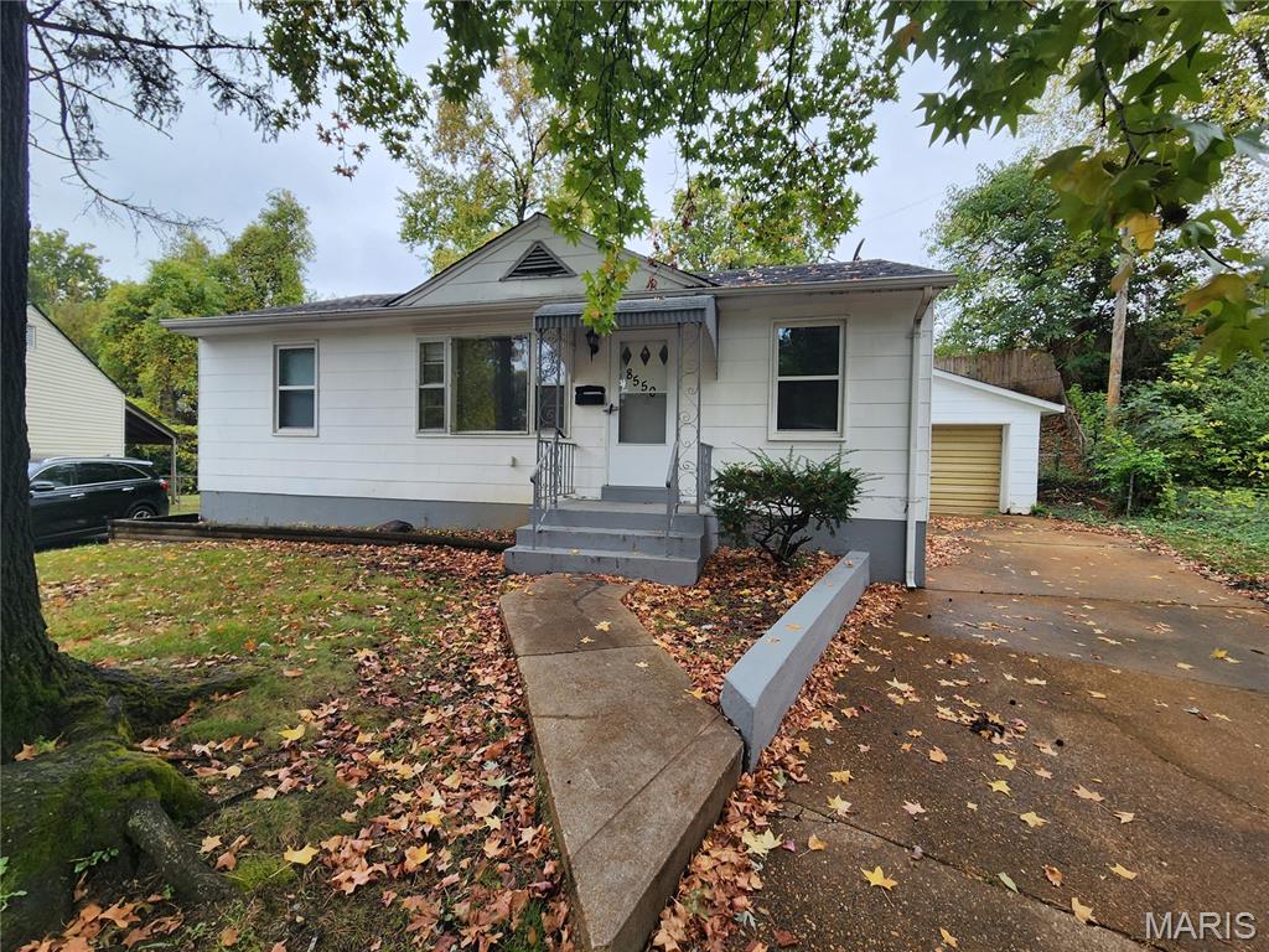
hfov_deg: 106.2
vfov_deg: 89.9
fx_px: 477
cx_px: 634
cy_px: 476
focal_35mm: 13
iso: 50
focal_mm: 2.2
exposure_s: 1/207
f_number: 2.2
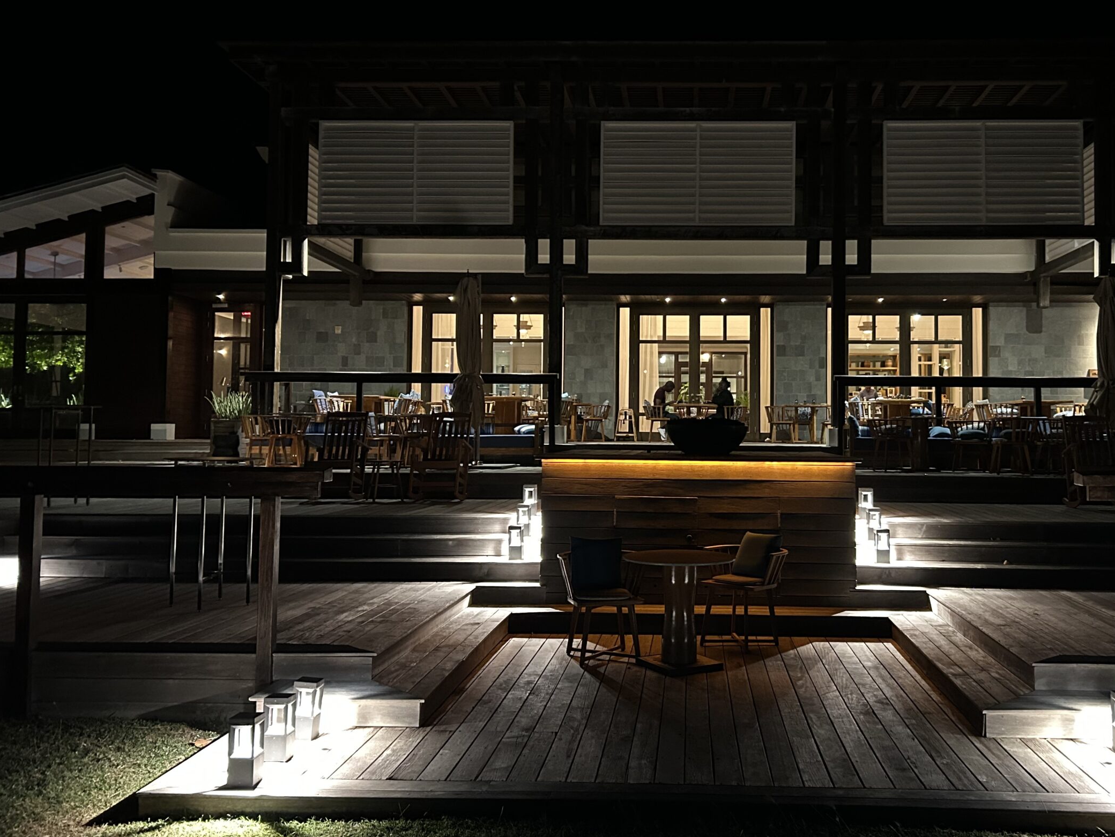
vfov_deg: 44.1
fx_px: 1031
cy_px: 373
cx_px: 675
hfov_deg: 56.3
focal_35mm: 32
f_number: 1.5
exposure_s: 1/30
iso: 1000
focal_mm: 5.7
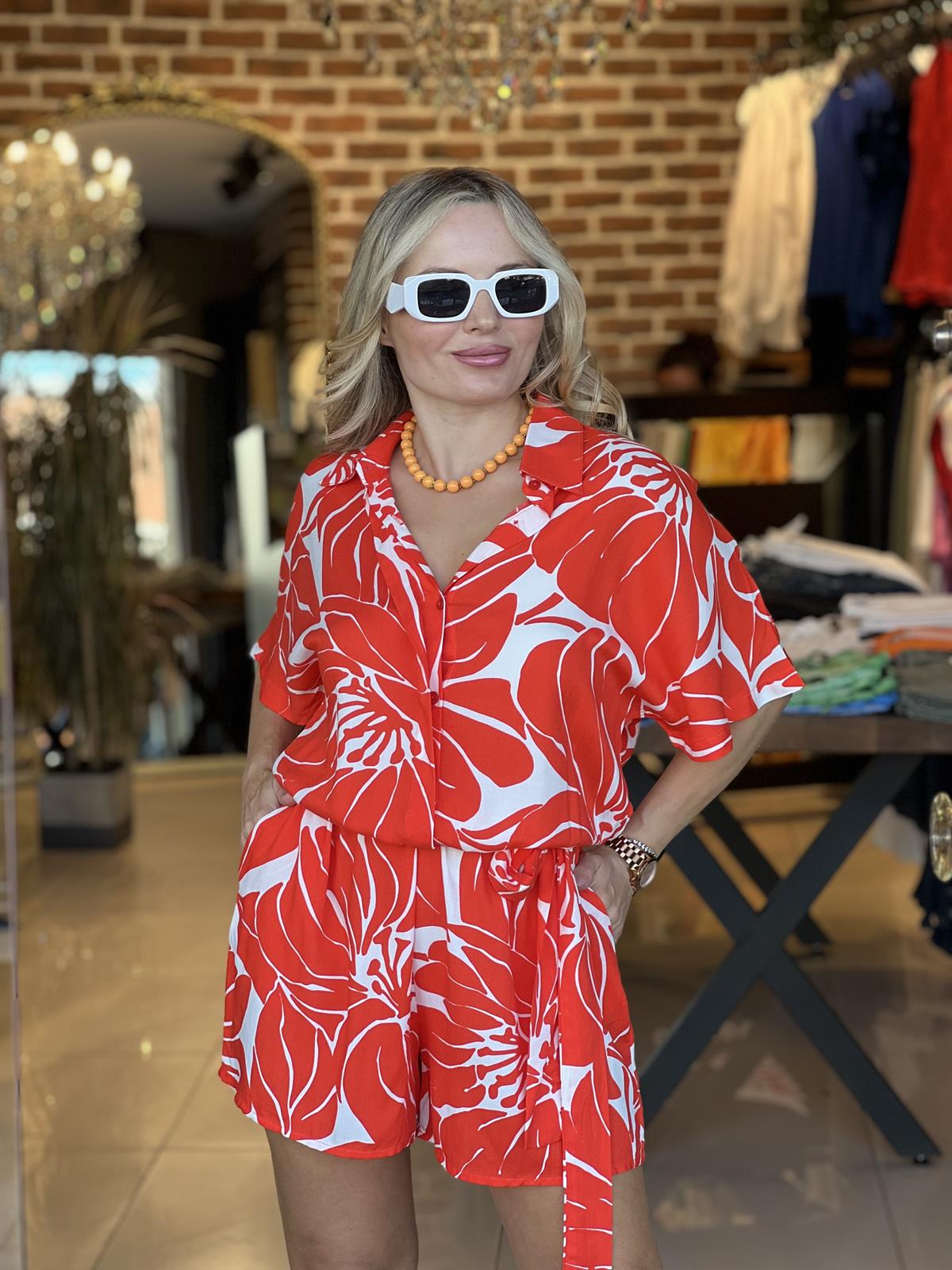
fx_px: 2824
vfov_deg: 25.3
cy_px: 635
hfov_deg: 19.1
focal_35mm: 77
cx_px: 476
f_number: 2.8
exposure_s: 1/100
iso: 40
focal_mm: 9
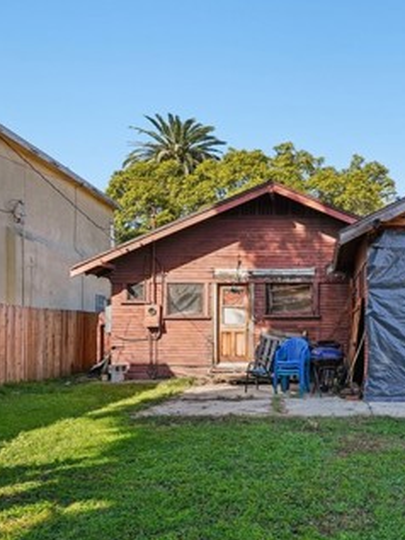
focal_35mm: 31
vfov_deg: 57.7
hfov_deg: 43.5
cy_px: 332
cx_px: 320
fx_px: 483
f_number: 8
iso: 400
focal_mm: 16
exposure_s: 1/250
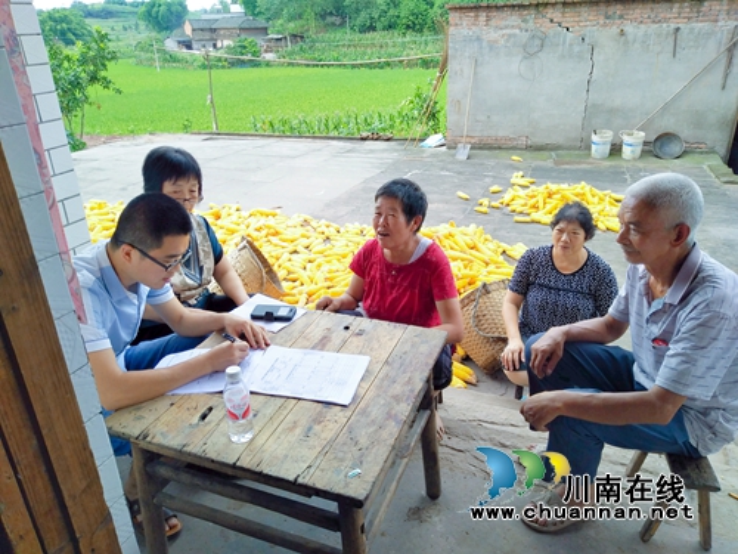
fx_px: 554
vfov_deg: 53.1
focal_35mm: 26
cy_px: 277
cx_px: 369
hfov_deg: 67.3
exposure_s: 1/282
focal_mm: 3.88
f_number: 2
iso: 80
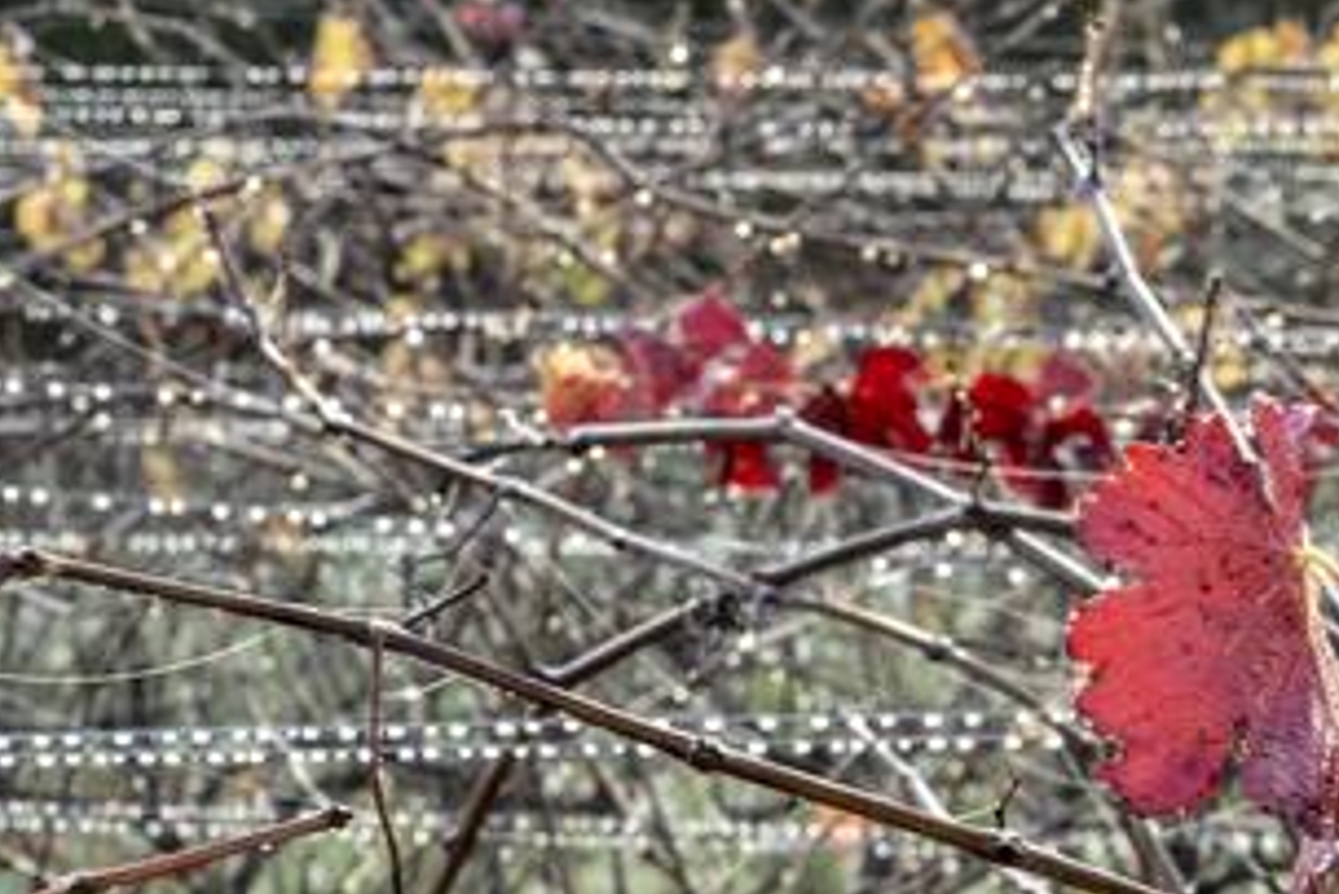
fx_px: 11572
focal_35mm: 311
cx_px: 1489
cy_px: 920
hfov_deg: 6.6
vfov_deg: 4.4
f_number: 20
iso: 1000
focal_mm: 105
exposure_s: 1/40
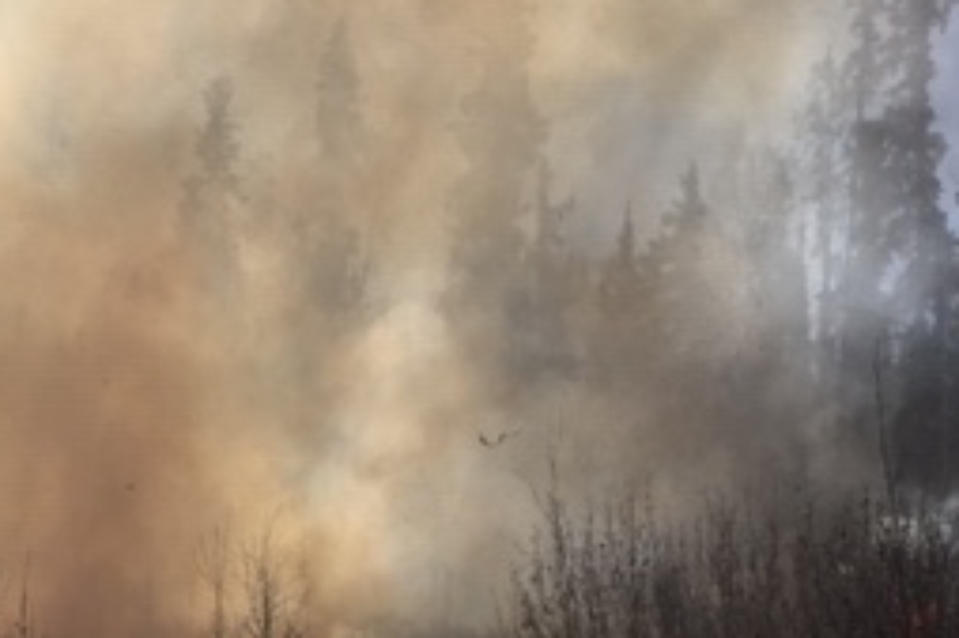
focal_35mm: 76
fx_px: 2023
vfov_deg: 17.4
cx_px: 223
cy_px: 683
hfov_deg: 26.3
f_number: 2.2
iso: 25
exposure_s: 1/2849
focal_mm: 4.15
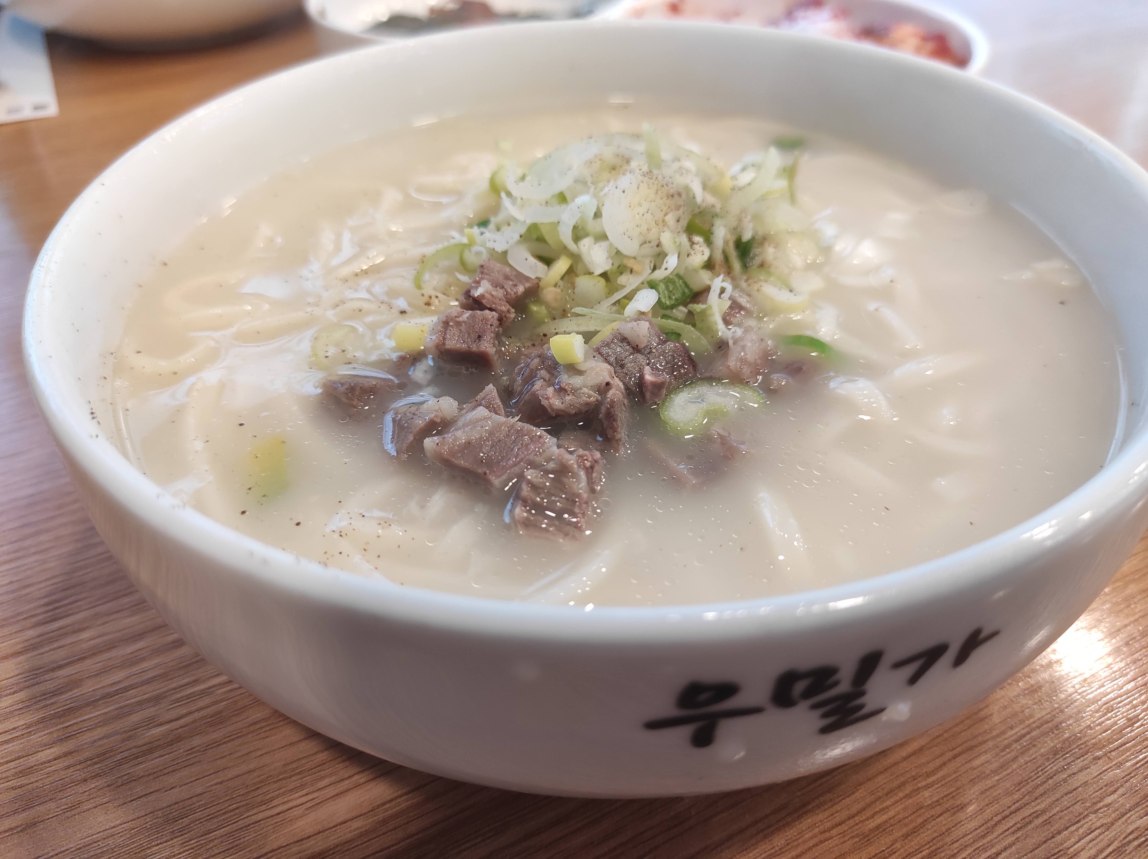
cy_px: 430
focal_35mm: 25
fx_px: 828
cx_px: 574
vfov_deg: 54.8
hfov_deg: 69.4
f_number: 1.89
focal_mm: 5.43
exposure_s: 1/60
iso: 381
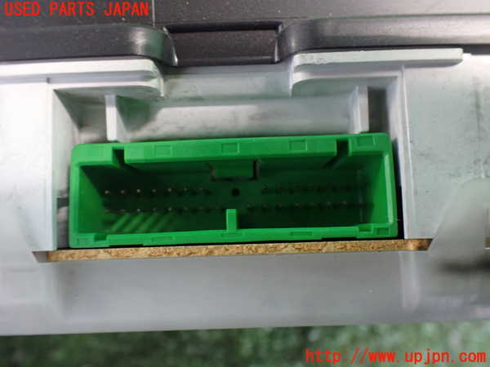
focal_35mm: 30
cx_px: 245
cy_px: 184
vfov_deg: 46.8
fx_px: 425
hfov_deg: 60.0
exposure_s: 1/30
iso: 800
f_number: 2.3
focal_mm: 5.4
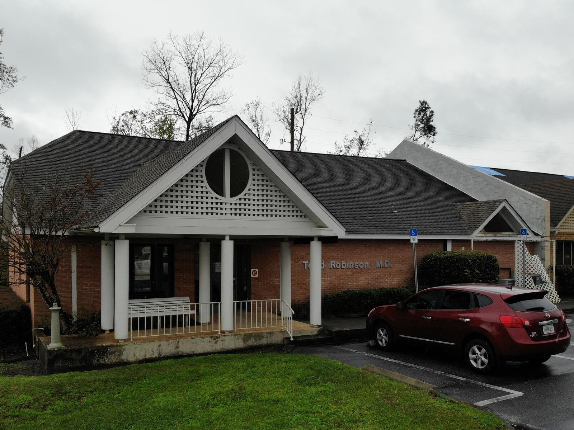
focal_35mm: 30
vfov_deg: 46.5
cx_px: 223
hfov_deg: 59.4
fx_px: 497
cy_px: 257
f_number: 2.8
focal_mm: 4.5
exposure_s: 1/866
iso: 110
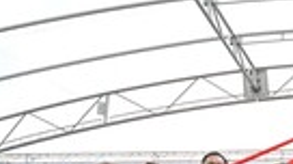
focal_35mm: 74
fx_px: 574
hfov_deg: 23.6
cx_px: 424
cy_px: 228
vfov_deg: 15.3
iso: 560
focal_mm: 24
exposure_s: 1/250
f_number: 10
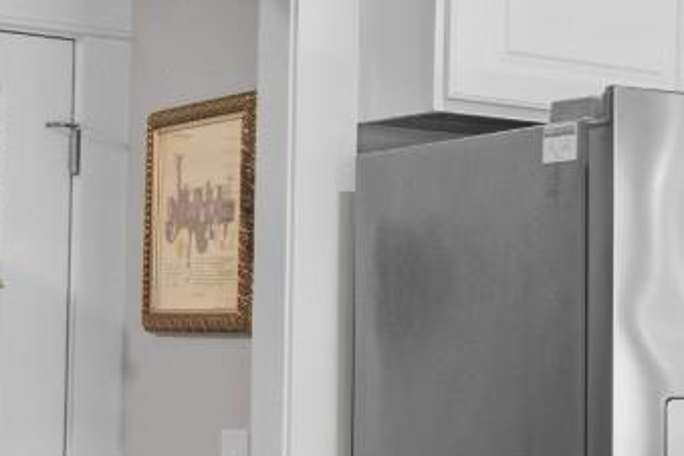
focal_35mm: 86
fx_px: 1634
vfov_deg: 15.8
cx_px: 1340
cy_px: 313
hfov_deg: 17.5
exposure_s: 1/4
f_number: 4.8
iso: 100
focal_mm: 12
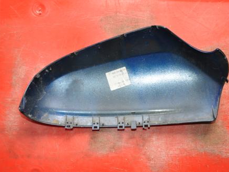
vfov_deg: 25.4
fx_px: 381
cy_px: 86
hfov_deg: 33.4
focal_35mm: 58
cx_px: 123
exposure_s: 1/60
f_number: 4.5
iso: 800
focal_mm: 35
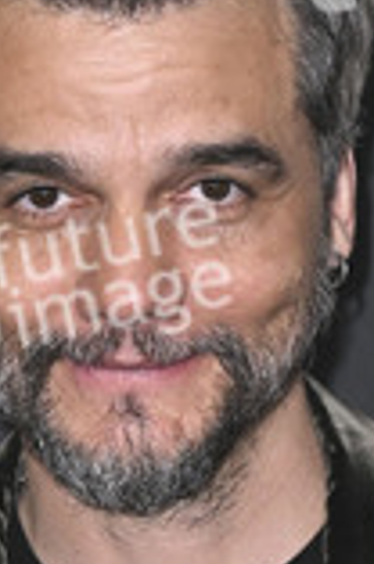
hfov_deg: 4.8
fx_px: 4476
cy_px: 467
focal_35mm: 286
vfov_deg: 7.2
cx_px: 151
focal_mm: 75
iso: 2000
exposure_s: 1/320
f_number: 5.6
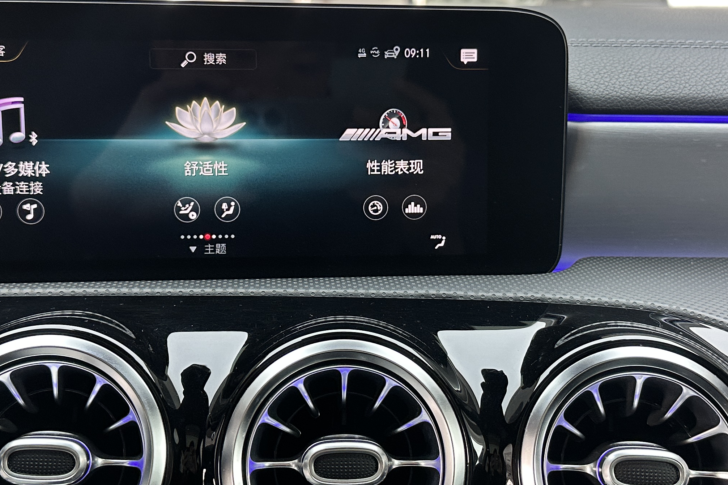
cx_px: 357
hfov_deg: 39.6
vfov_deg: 27.0
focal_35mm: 50
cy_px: 240
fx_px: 1011
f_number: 1.78
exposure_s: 1/114
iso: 160
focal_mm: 6.86
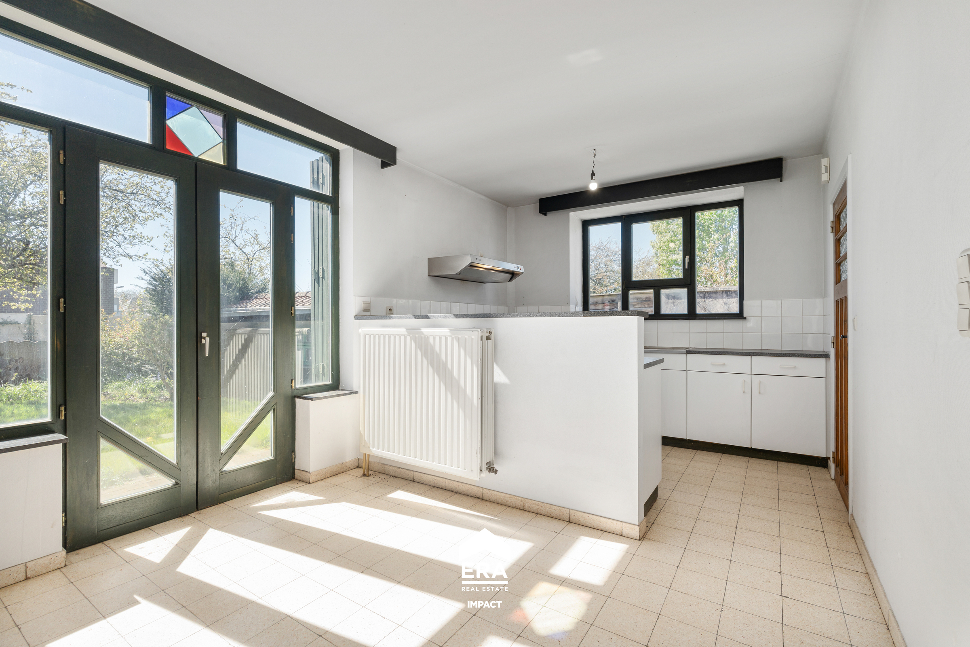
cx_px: 485
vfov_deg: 72.1
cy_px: 324
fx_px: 445
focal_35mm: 16
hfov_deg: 95.0
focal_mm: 16.5
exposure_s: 1/100
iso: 250
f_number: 10
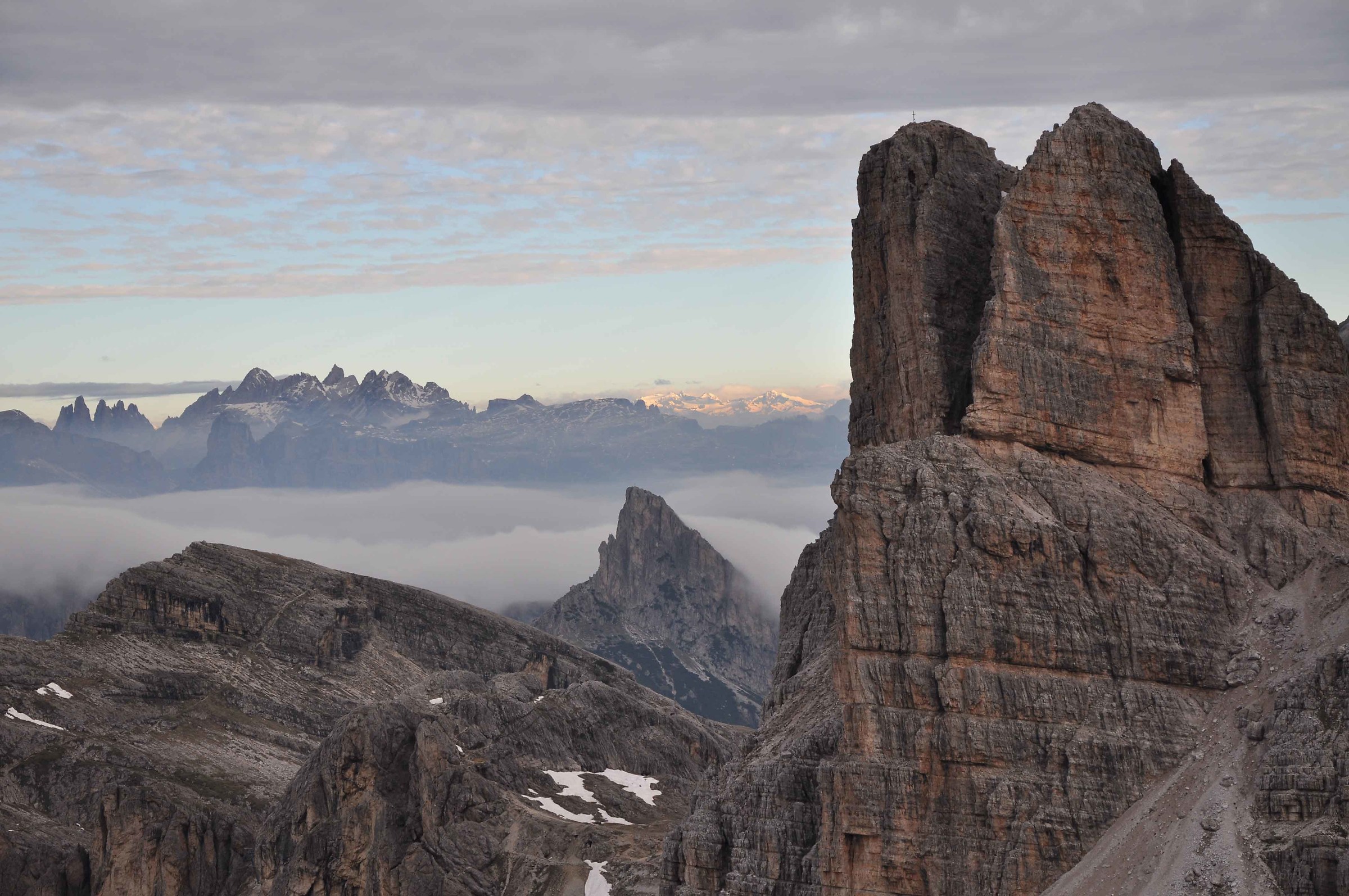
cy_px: 448
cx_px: 674
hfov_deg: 21.9
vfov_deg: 14.7
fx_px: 3481
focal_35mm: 93
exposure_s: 1/500
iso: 200
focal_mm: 62
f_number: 5.6
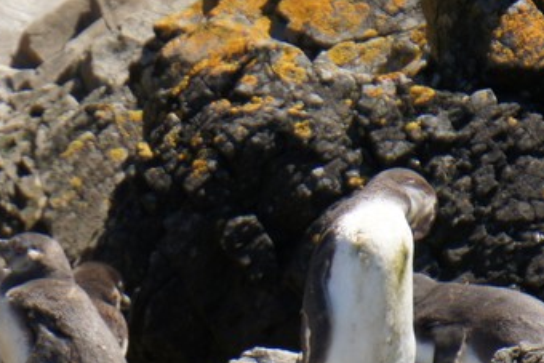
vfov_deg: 1.4
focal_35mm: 1001
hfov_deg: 2.1
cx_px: 22
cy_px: 190
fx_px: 15132
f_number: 6.3
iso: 200
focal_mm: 210
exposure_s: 1/500
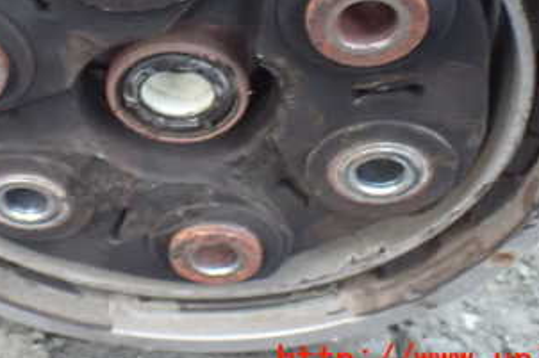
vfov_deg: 21.0
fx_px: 928
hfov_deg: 31.9
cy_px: -16
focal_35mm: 62
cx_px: 145
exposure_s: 1/30
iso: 1250
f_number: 2.3
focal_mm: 5.4
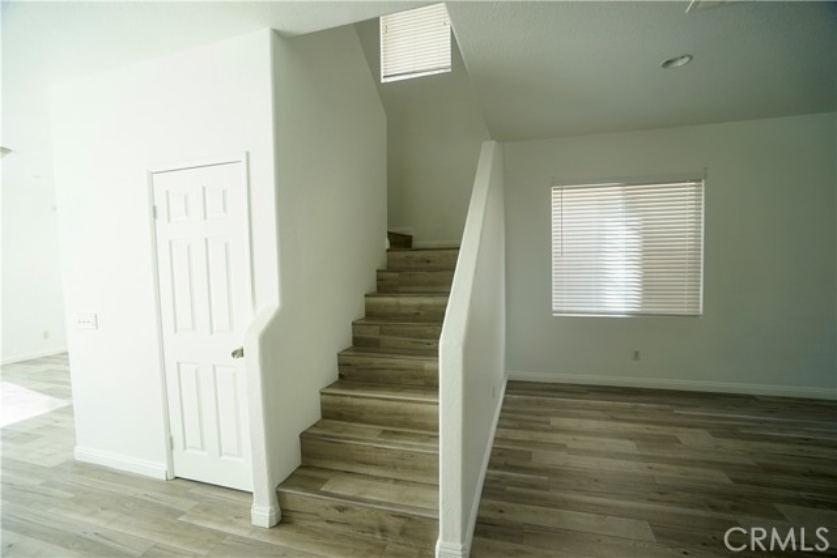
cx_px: 418
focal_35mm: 16
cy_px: 279
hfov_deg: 96.7
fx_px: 372
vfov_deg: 73.8
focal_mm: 16
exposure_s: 1/60
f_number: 4
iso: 320
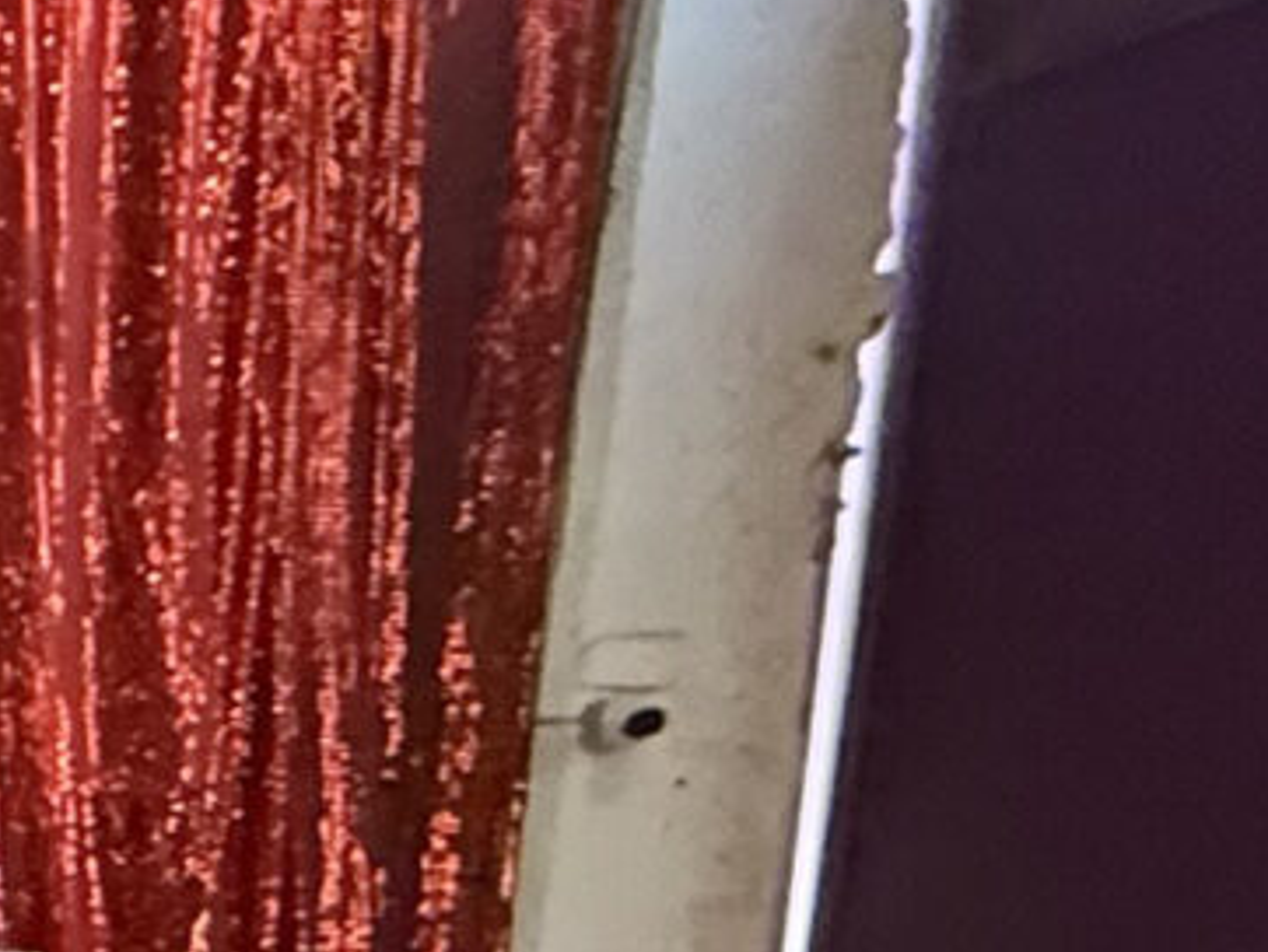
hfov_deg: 9.7
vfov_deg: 12.9
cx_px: -3117
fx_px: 3629
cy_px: 1932
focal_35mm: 99
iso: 640
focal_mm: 2.22
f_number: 2.2
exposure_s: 1/60
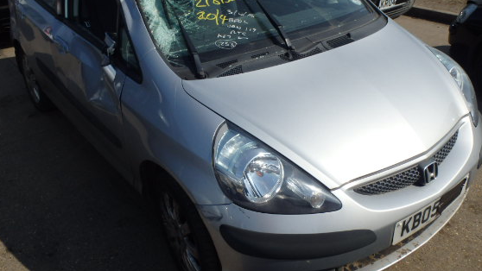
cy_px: 102
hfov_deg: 56.6
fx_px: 447
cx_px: 243
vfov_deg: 33.6
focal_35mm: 35
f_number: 11
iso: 125
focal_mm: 5
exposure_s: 1/200
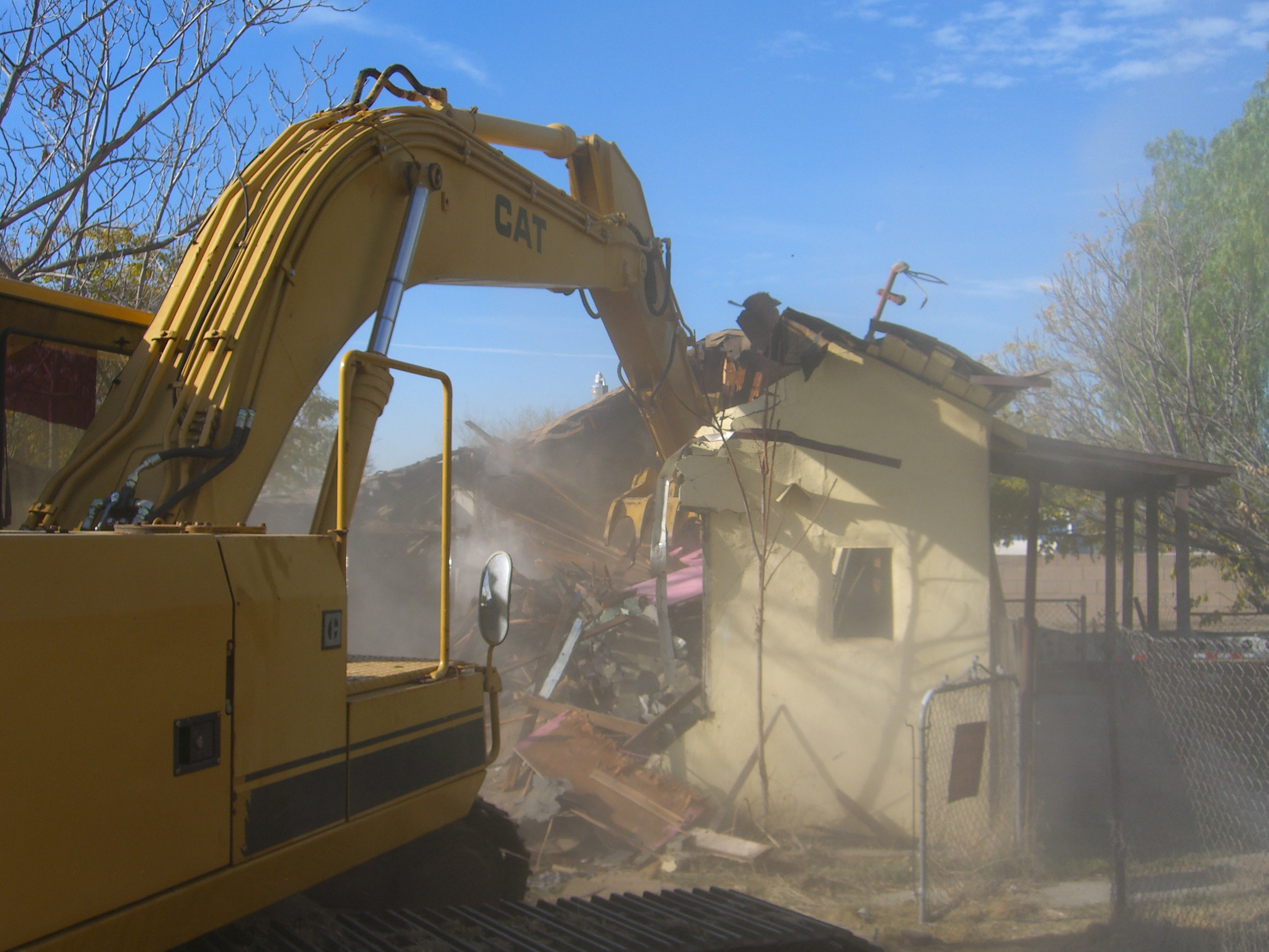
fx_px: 1430
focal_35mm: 39
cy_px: 472
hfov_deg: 47.9
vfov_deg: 36.8
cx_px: 620
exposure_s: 1/160
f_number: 8
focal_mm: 7.9
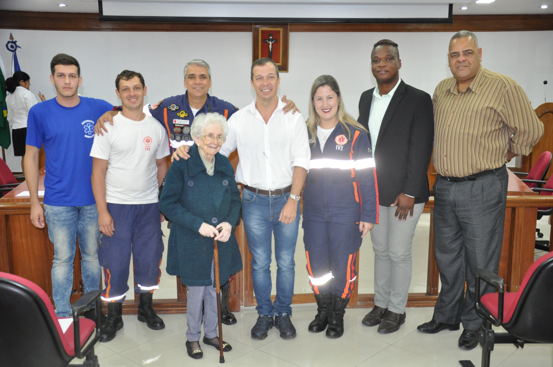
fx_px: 575
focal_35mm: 38
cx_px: 276
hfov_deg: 51.3
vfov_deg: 35.4
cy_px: 184
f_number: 4.5
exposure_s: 1/60
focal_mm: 25
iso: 1250
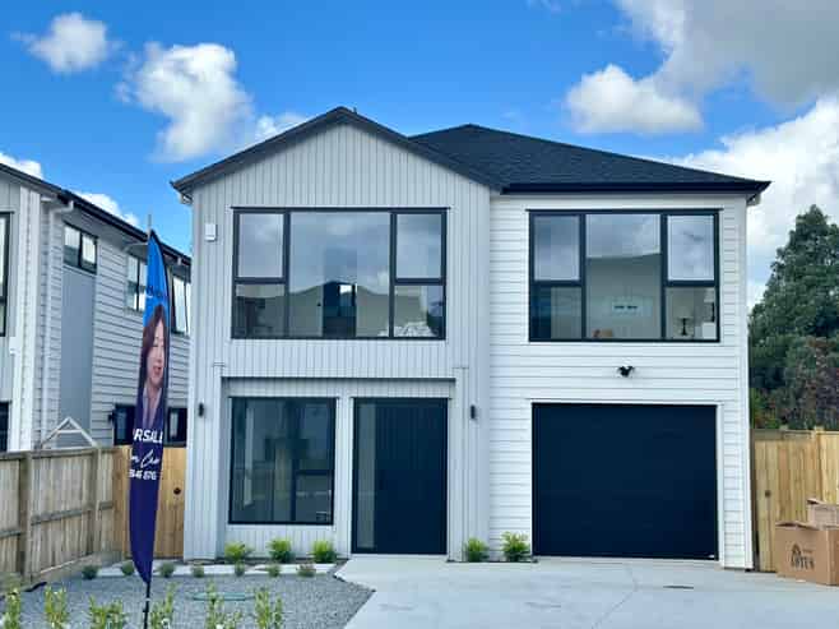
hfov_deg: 39.7
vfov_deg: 30.2
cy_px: 314
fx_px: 1163
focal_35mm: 48
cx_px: 420
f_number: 1.78
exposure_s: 1/2809
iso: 80
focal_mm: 6.86
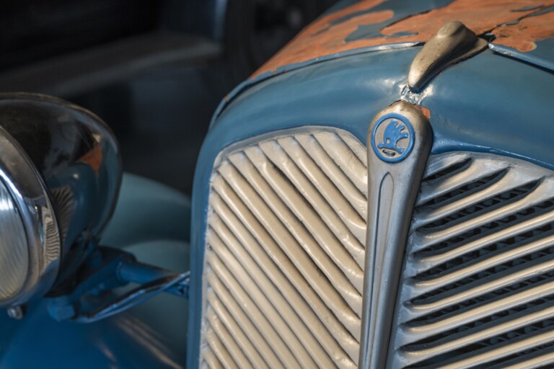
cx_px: 277
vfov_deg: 19.5
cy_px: 184
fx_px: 1077
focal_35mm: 70
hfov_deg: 28.8
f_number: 7.1
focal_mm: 70
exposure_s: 1
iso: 100
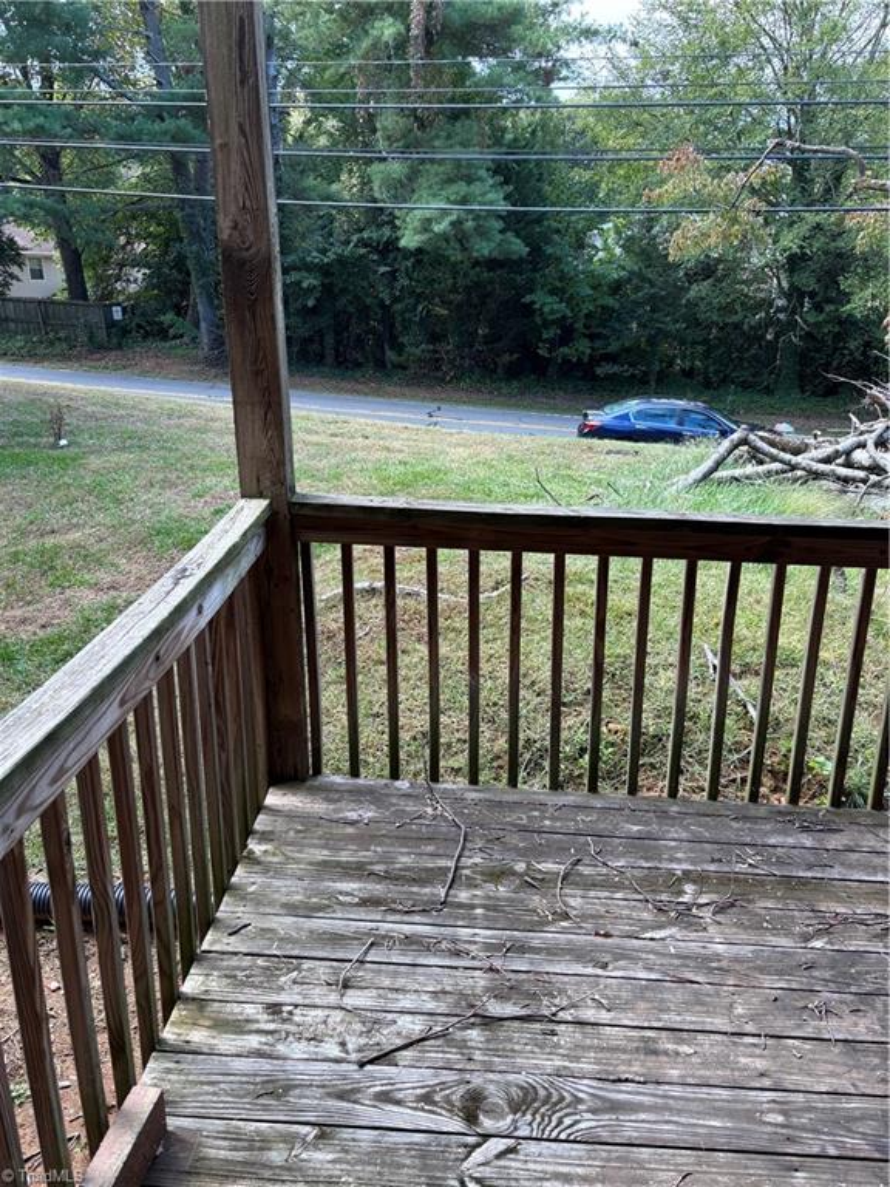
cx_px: 445
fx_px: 891
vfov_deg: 67.3
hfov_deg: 53.1
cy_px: 594
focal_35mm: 26
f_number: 1.6
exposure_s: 1/197
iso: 40
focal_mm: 5.96
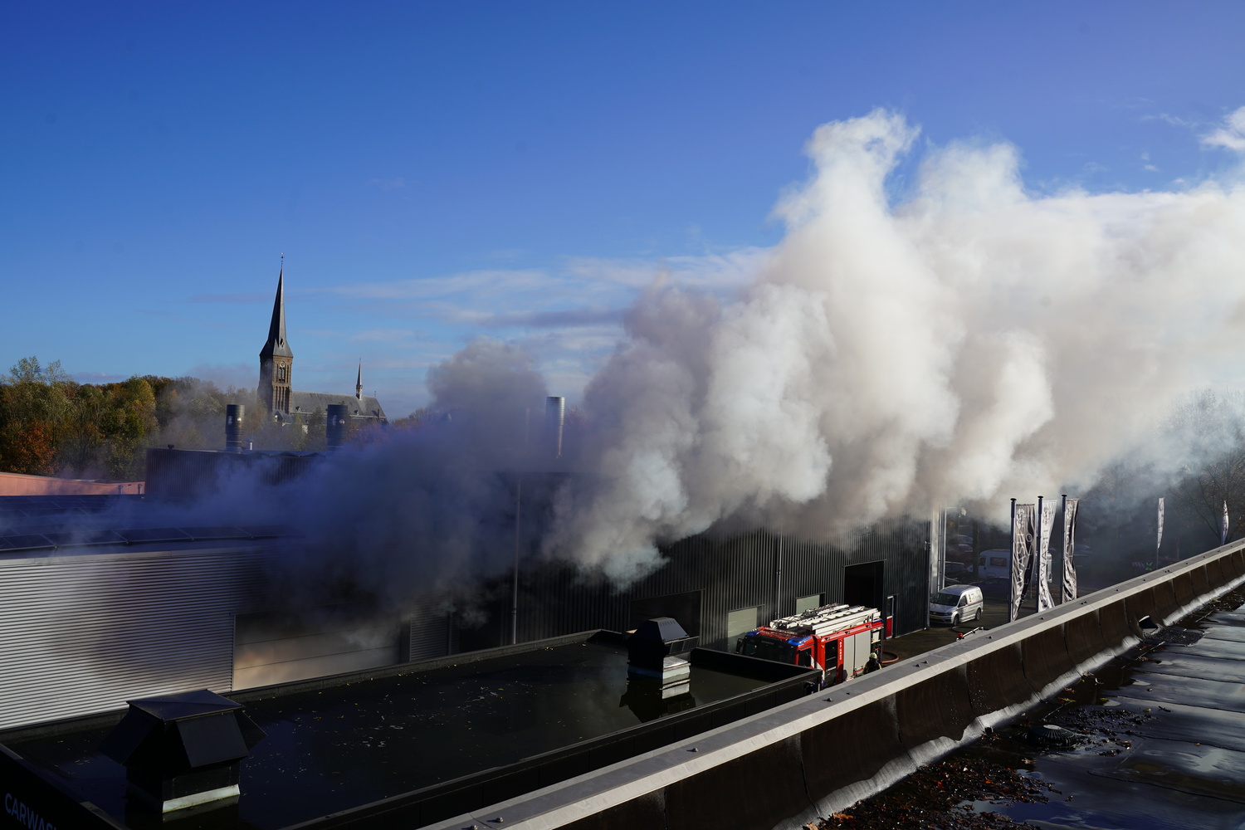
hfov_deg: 65.5
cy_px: 415
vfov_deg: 46.4
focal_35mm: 28
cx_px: 622
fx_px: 968
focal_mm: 28
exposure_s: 1/250
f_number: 10
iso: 100
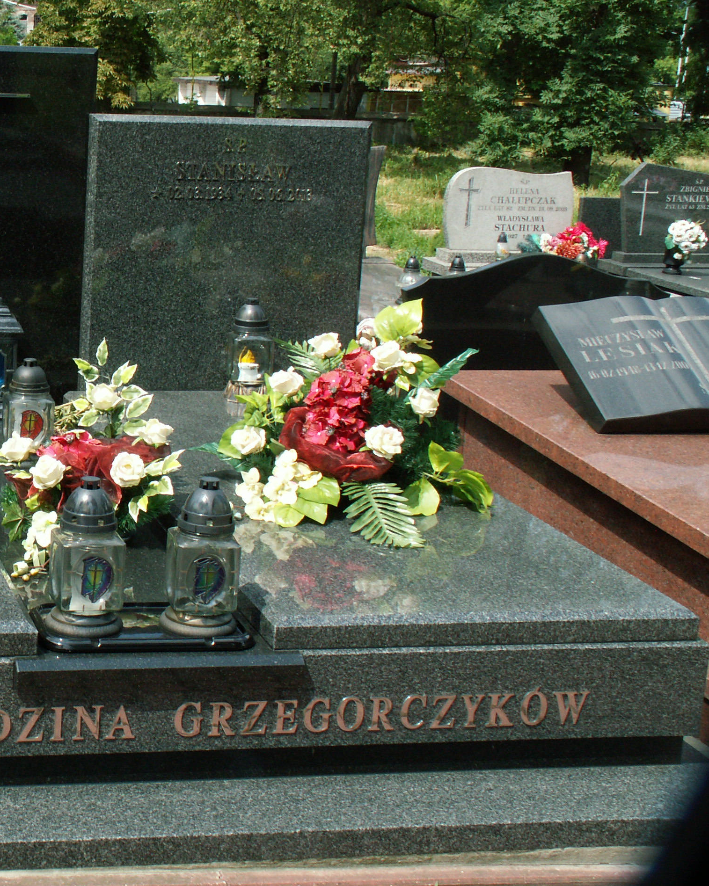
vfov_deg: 30.5
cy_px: 438
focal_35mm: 62
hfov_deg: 24.3
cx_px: 163
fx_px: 1626
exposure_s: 1/100
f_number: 8
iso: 50
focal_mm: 7.86
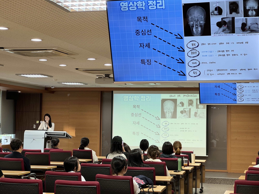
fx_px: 584
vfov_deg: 18.9
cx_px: 131
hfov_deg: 25.0
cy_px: 96
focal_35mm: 78
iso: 200
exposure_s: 1/60
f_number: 2.8
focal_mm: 9
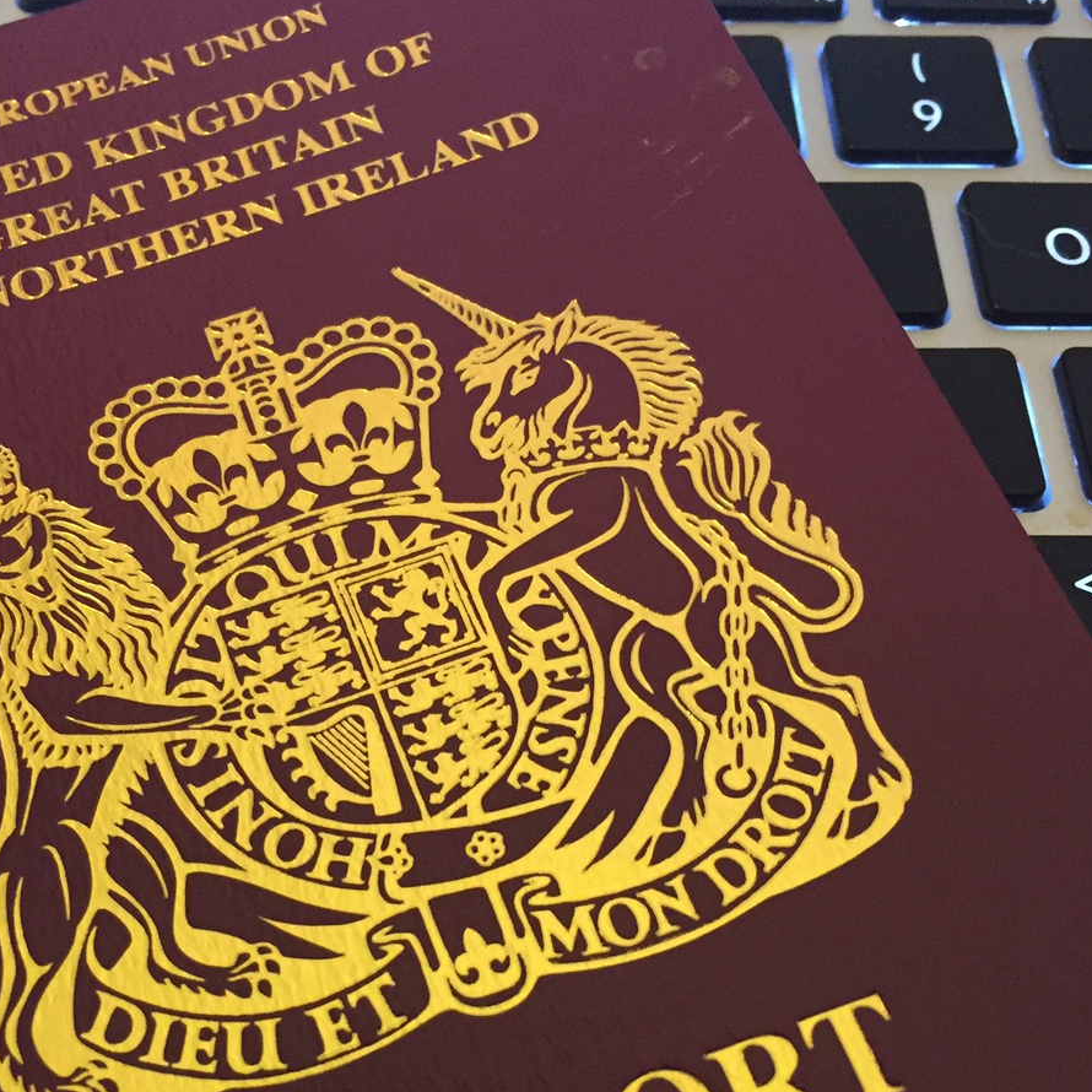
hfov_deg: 35.8
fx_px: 1677
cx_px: 401
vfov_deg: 35.7
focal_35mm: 47
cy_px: 735
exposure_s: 1/20
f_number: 2.2
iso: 250
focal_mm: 4.15
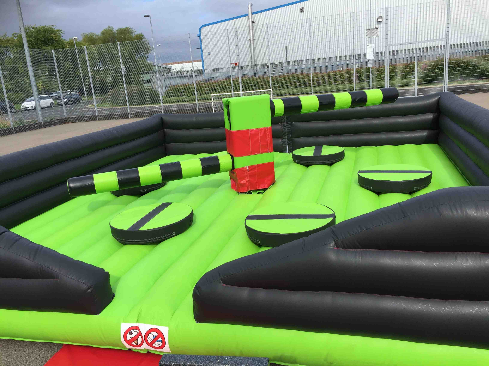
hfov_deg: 61.7
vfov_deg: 48.2
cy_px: 183
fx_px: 410
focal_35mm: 29
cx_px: 244
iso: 32
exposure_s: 1/1582
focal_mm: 4.15
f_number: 2.2
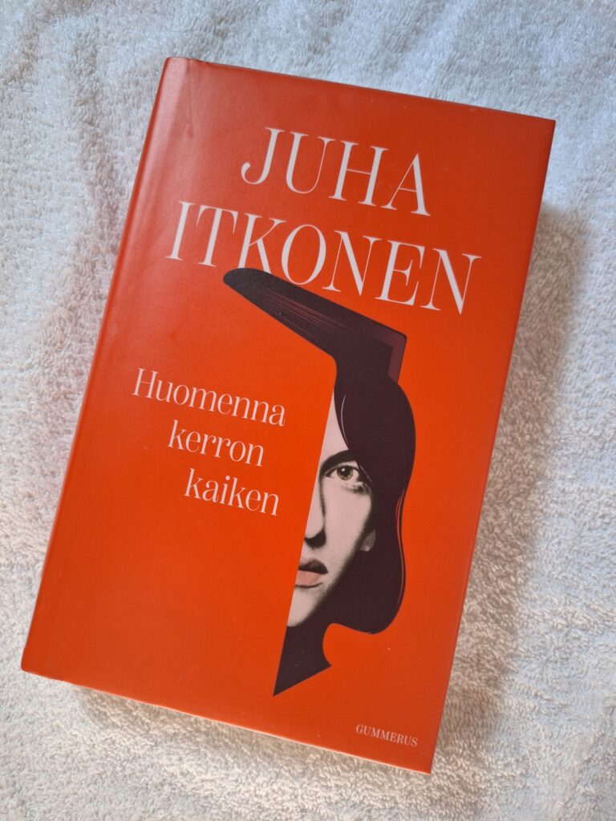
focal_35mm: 23
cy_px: 410
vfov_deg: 73.9
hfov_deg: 58.9
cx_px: 308
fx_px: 546
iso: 320
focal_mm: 5.54
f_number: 1.8
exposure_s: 1/25
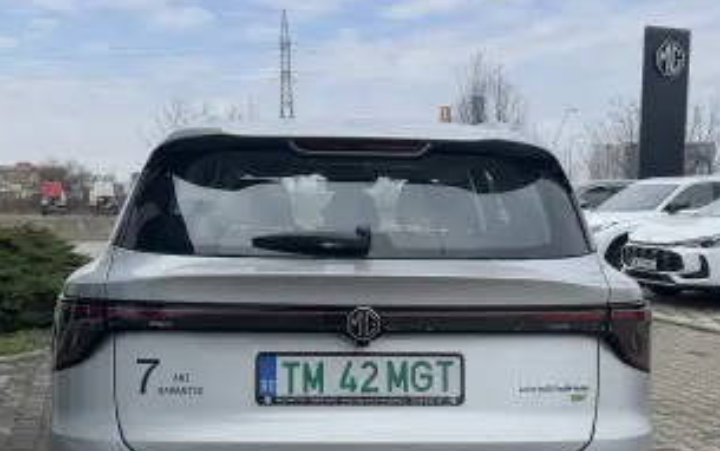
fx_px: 589
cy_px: 309
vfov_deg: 41.2
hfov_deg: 62.9
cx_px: 364
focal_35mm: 30
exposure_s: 1/3247
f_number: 1.78
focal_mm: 6.86
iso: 80
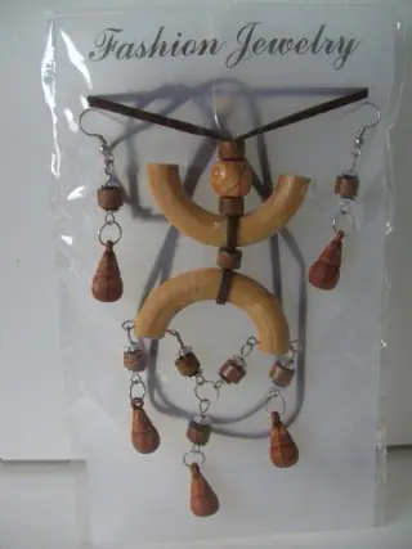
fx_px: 587
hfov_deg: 38.6
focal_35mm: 37
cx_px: 206
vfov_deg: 50.2
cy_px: 274
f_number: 2.8
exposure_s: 1/50
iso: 100
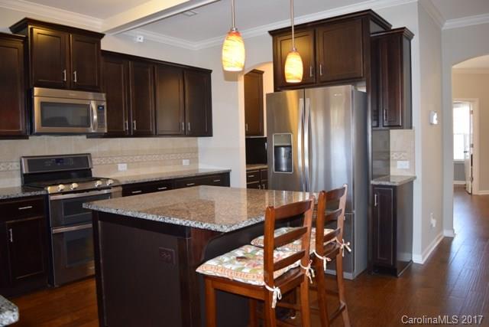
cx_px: 244
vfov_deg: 48.0
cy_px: 164
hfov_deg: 67.4
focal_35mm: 27
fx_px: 367
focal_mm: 18
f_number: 3.5
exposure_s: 1/60
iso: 800
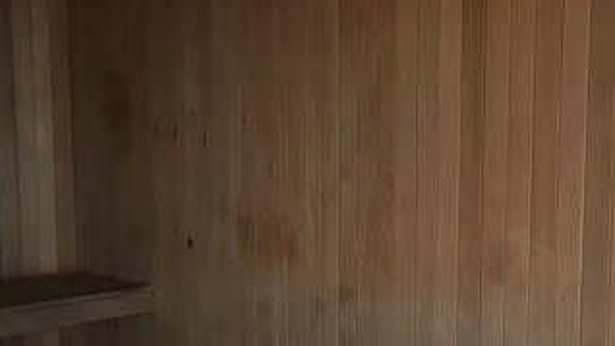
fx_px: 930
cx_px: 383
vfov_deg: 21.0
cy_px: 240
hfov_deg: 36.4
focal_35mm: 57
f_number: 1.6
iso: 1000
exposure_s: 1/24
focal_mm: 4.2
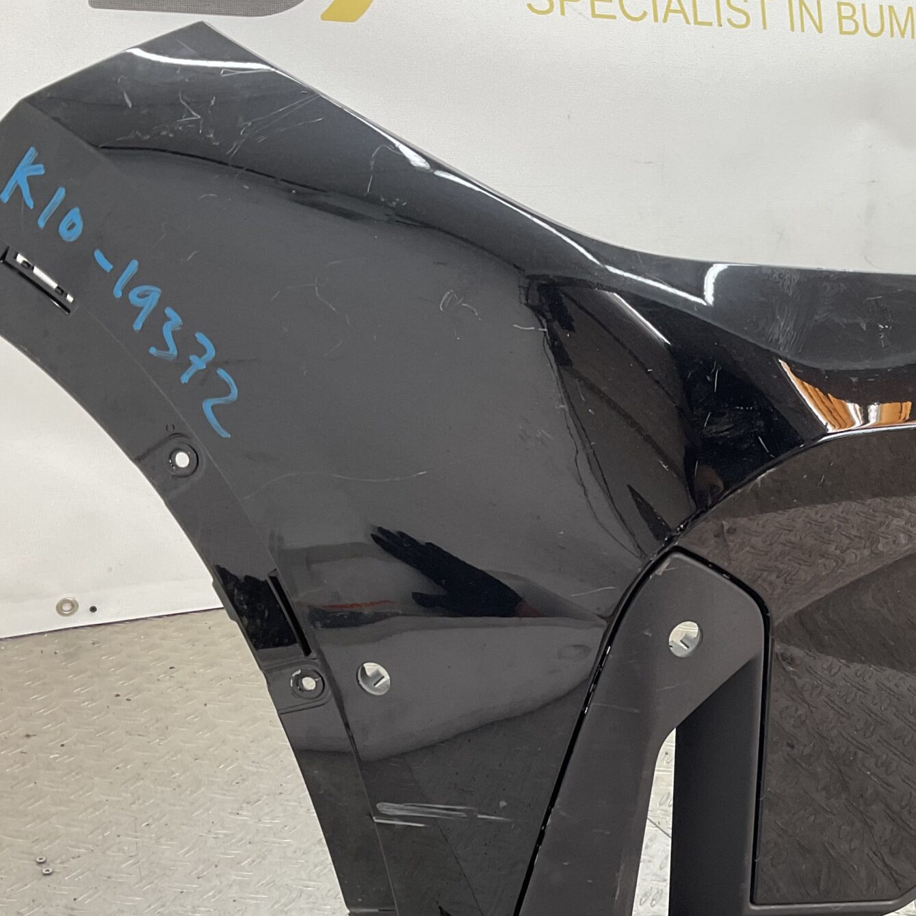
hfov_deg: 33.4
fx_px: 1467
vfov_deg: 34.5
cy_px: 572
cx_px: 766
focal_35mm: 49
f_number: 1.8
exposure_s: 1/100
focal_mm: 3
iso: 32
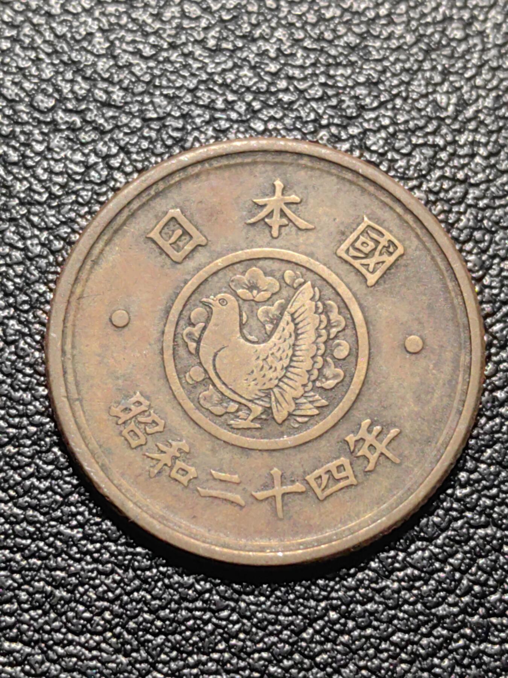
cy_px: 339
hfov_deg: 17.0
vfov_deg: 22.5
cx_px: 254
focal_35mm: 87
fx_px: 1702
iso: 200
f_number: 2
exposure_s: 1/98.8
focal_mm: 5.75
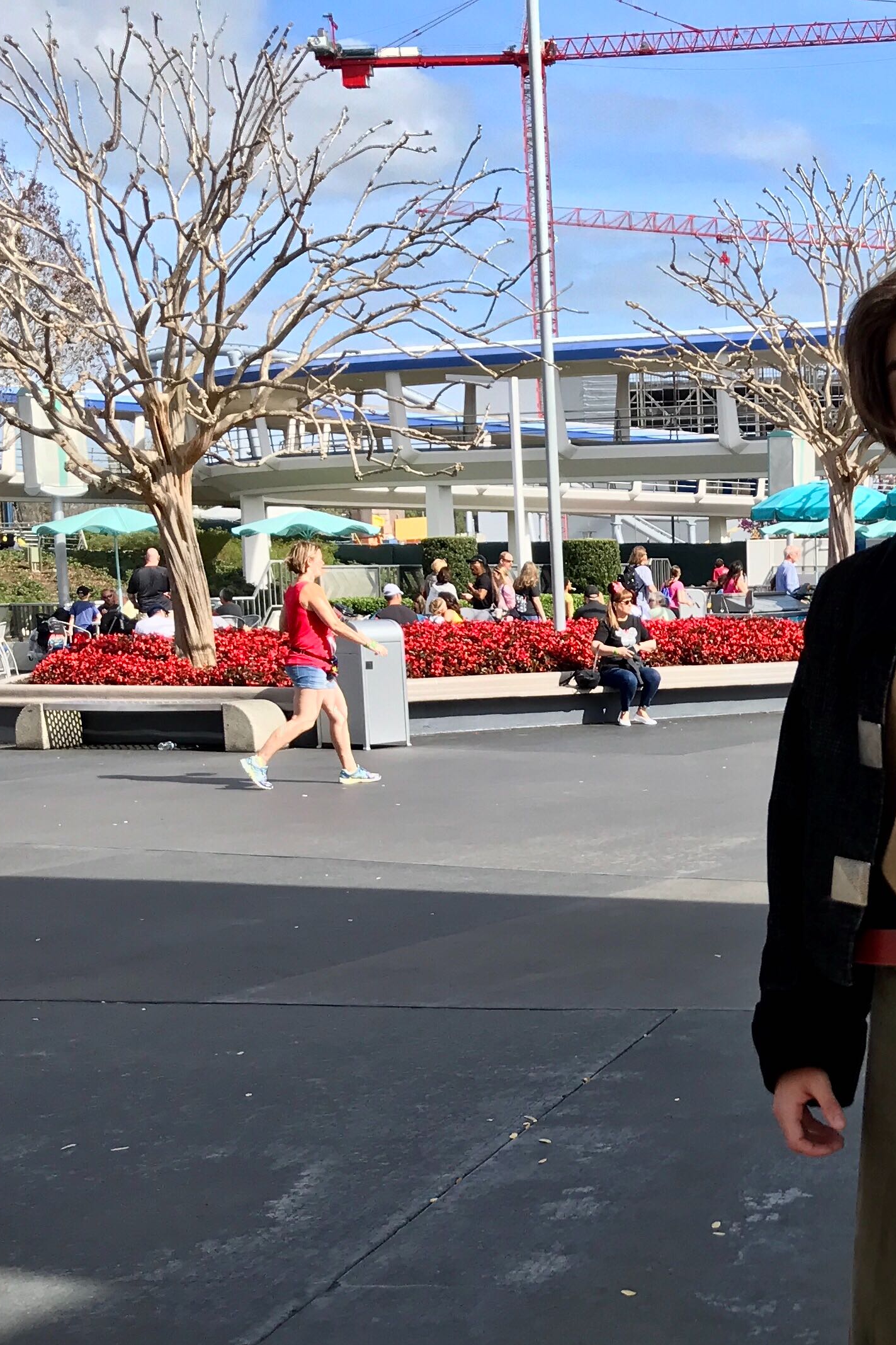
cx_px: 962
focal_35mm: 55
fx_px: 2054
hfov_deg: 23.3
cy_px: 951
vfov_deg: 35.7
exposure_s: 1/1294
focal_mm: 3.99
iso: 20
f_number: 1.8
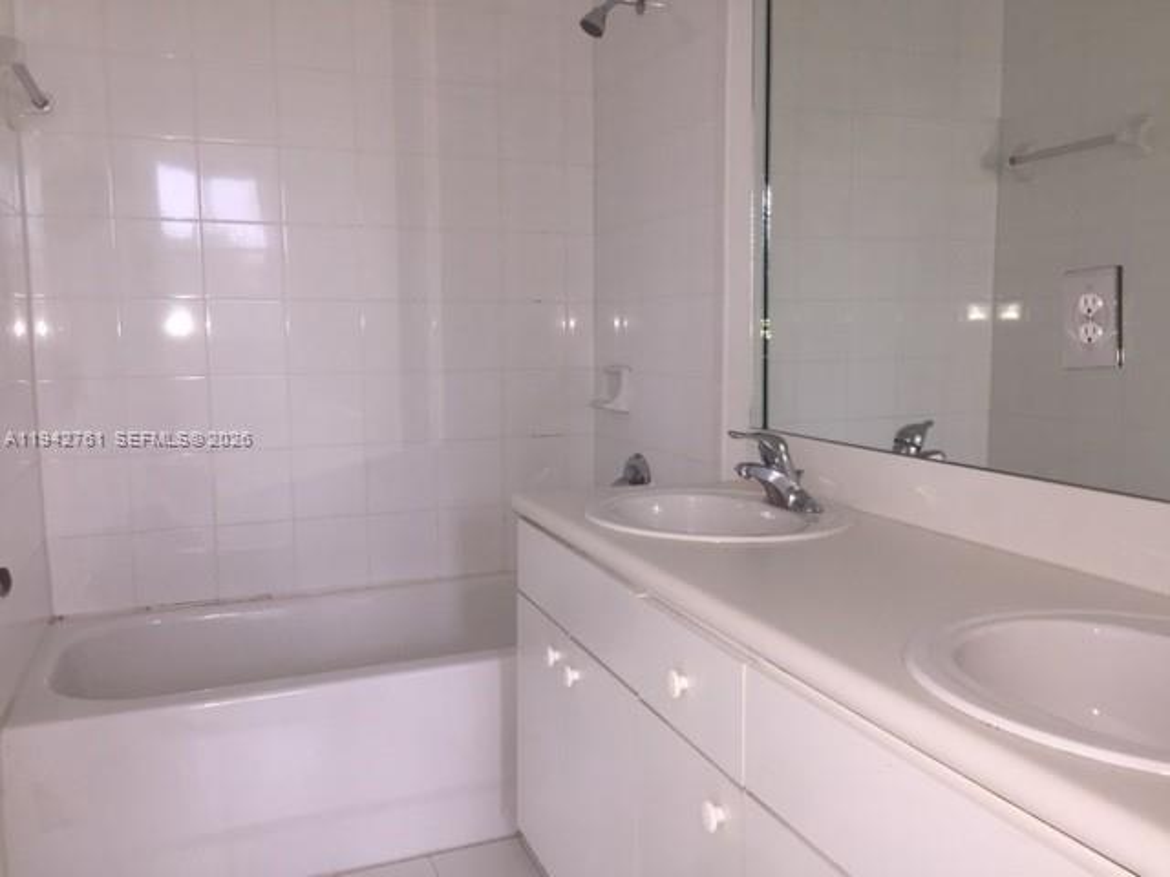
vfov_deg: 48.2
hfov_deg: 61.7
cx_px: 585
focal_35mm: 29
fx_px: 980
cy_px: 438
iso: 64
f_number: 2.2
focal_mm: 4.15
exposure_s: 1/30
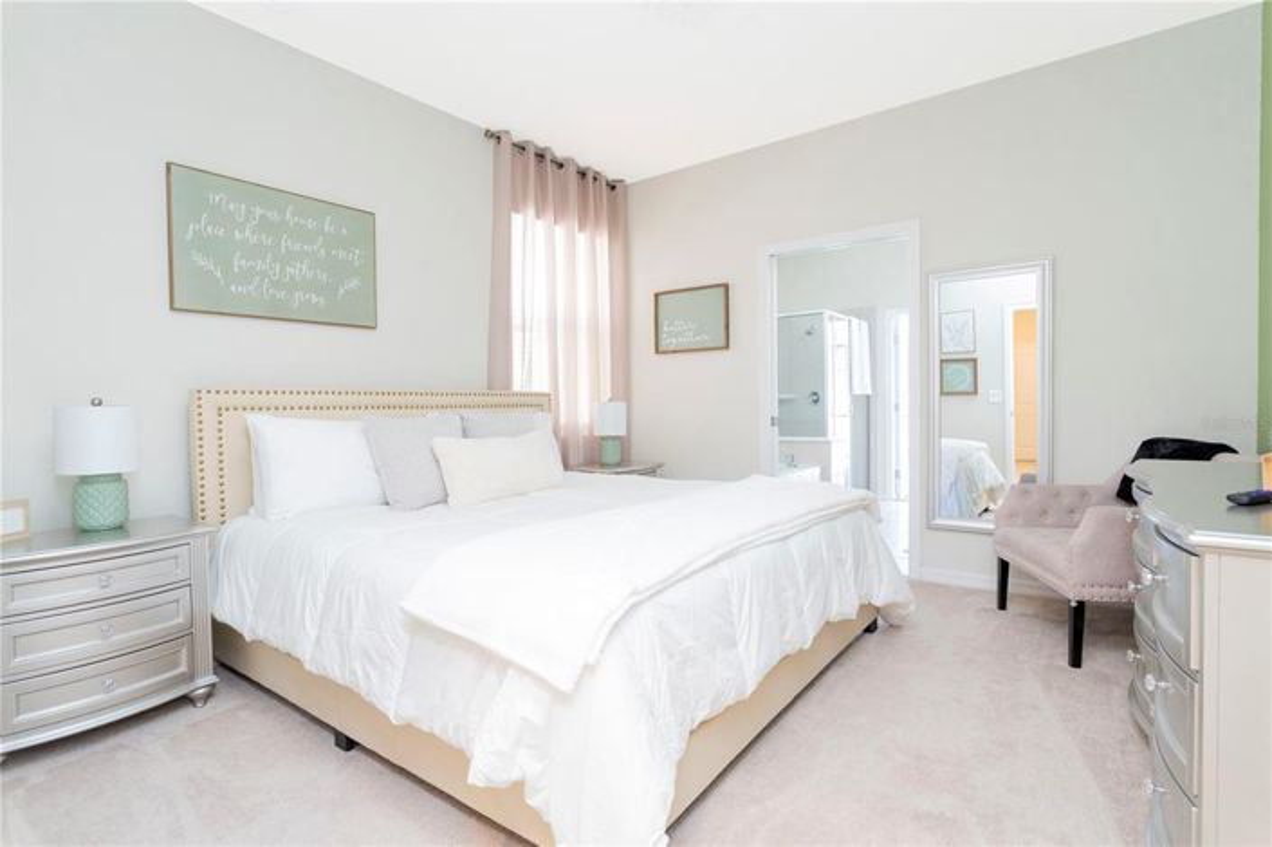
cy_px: 424
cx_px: 636
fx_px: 671
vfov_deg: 64.5
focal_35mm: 19
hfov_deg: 86.9
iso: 1000
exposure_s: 1/10
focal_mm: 19
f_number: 8
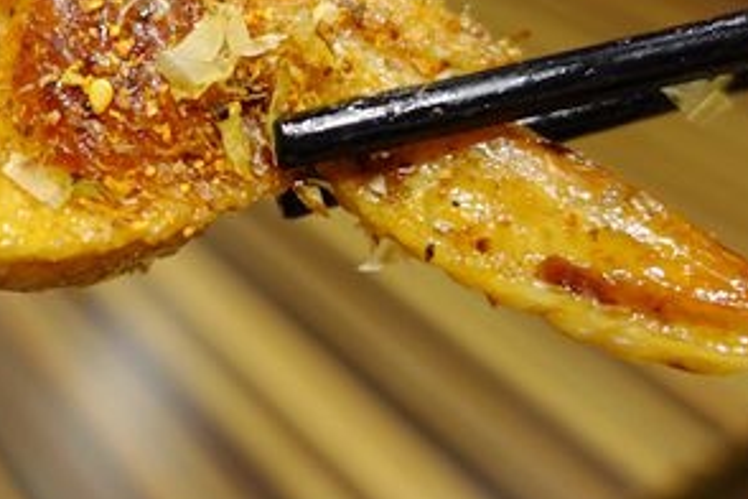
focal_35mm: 53
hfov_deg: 37.0
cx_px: 229
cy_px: 185
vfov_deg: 25.4
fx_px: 1101
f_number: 1.8
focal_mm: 8.8
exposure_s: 1/30
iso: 500
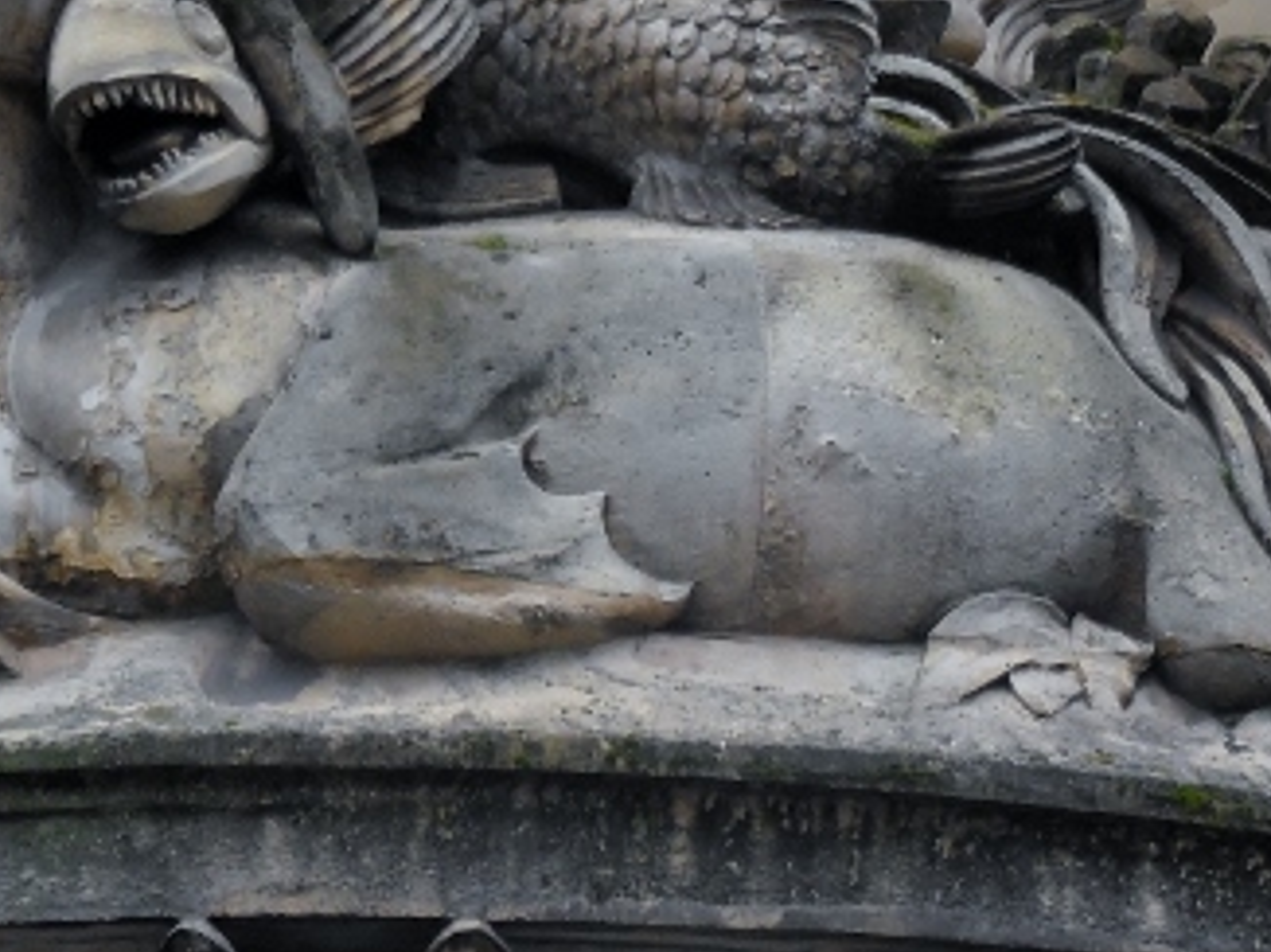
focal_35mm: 222
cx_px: 632
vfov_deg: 6.7
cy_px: 542
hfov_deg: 8.9
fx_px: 8145
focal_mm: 20.4
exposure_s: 1/60
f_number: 5.1
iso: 320
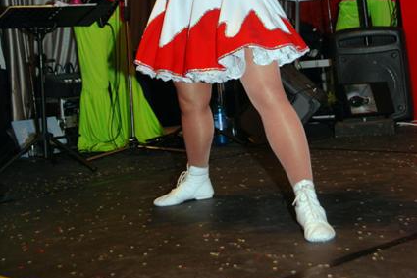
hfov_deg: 26.3
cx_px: 209
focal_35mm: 77
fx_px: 892
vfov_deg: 17.1
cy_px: -29
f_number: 5
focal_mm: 34
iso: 200
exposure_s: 1/60
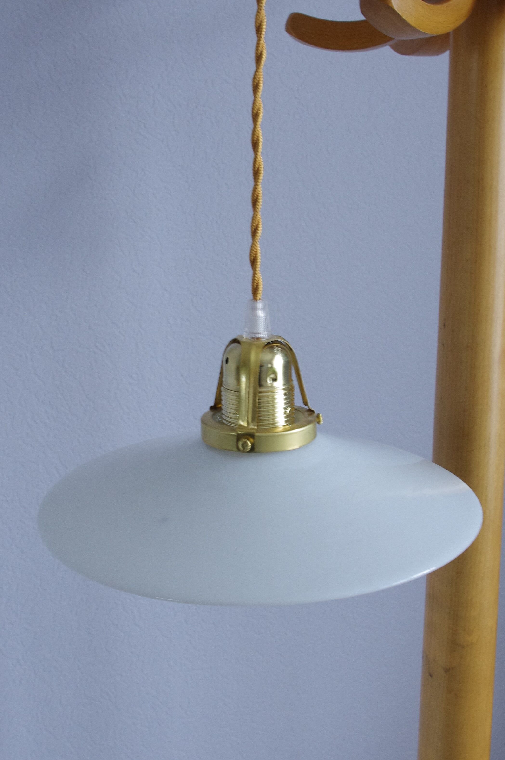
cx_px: 252
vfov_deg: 49.6
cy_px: 380
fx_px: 823
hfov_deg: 34.1
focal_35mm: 39
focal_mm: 26.25
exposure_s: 1/10
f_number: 8
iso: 800
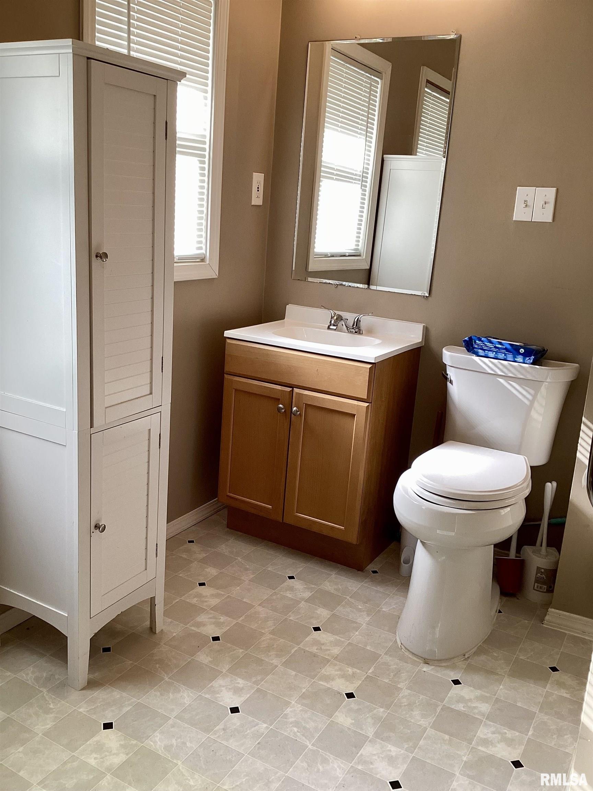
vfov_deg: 58.4
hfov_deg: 45.4
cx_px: 296
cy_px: 396
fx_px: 708
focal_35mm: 31
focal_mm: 3.3
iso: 80
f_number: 2.4
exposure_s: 1/120
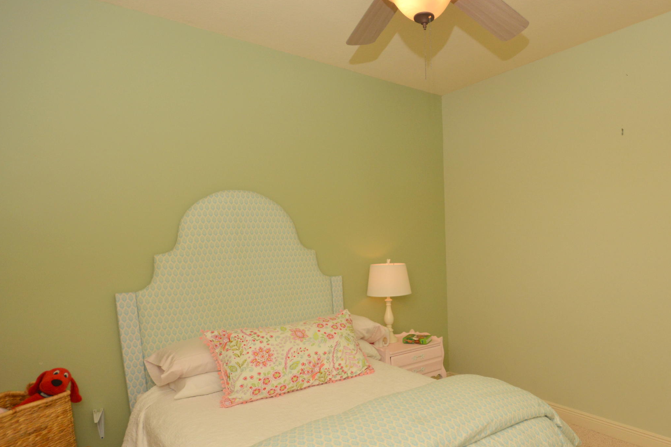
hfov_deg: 75.9
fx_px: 410
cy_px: 297
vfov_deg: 56.0
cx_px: 452
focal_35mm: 22
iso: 320
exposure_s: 1/200
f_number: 7.1
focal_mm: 10
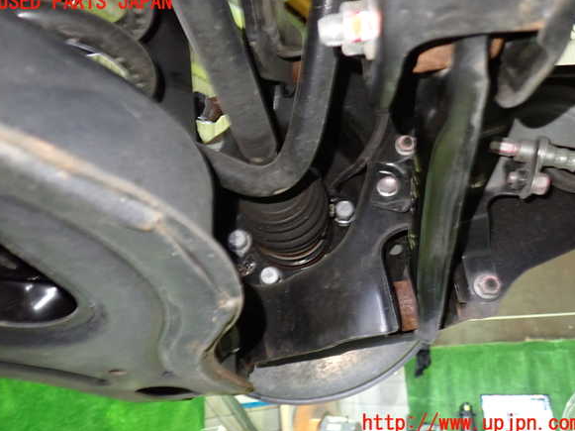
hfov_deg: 58.4
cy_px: 213
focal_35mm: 31
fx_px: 515
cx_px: 289
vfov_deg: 45.4
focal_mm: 5.4
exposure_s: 1/15
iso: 800
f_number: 2.3
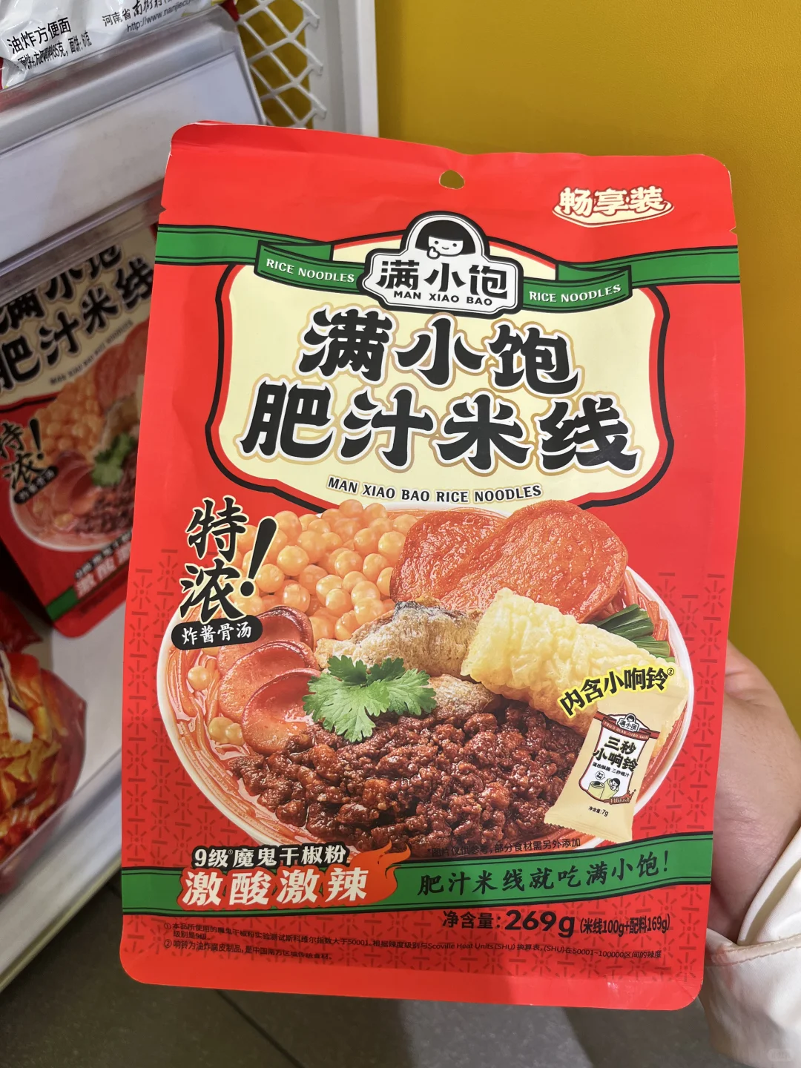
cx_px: 400
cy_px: 534
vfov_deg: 67.3
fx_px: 802
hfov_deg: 53.1
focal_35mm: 26
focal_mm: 5.1
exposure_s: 1/100
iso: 64
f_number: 1.6
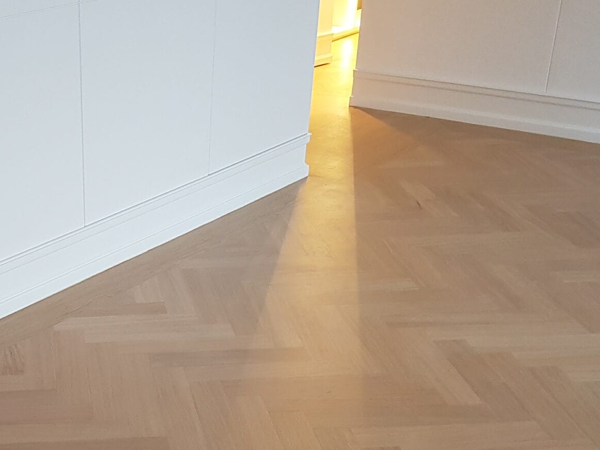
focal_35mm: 57
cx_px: 91
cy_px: 329
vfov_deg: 25.4
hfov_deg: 32.5
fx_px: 988
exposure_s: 1/50
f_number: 1.7
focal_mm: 4.2
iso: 125
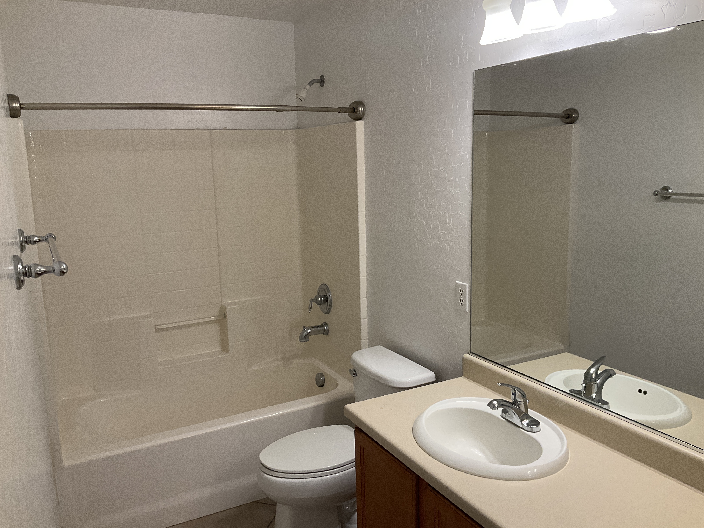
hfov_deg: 61.7
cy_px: 264
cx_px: 352
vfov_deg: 48.2
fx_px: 590
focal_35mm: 29
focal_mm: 3
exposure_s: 1/120
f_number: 1.8
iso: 64
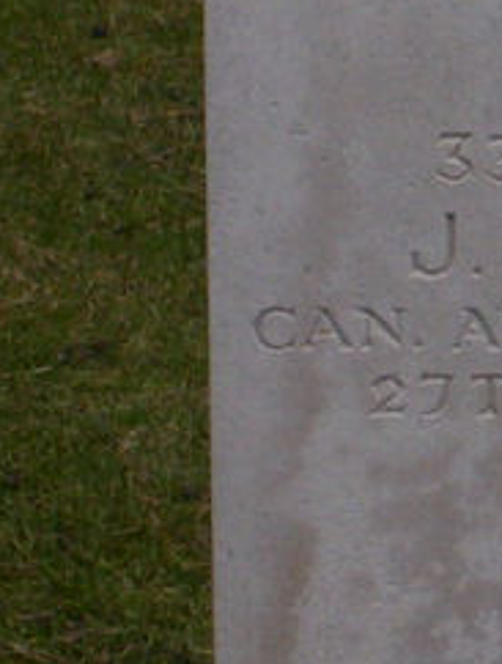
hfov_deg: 4.5
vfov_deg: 6.0
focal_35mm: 328
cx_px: 705
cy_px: 289
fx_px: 6309
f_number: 4.07
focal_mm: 13.24
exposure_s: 1/342
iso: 100
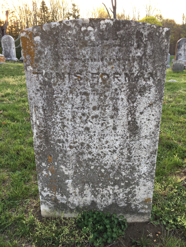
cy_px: 124
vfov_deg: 61.7
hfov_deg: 48.2
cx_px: 93
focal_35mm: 29
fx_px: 208
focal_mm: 4.15
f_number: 2.2
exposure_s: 1/60
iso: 32
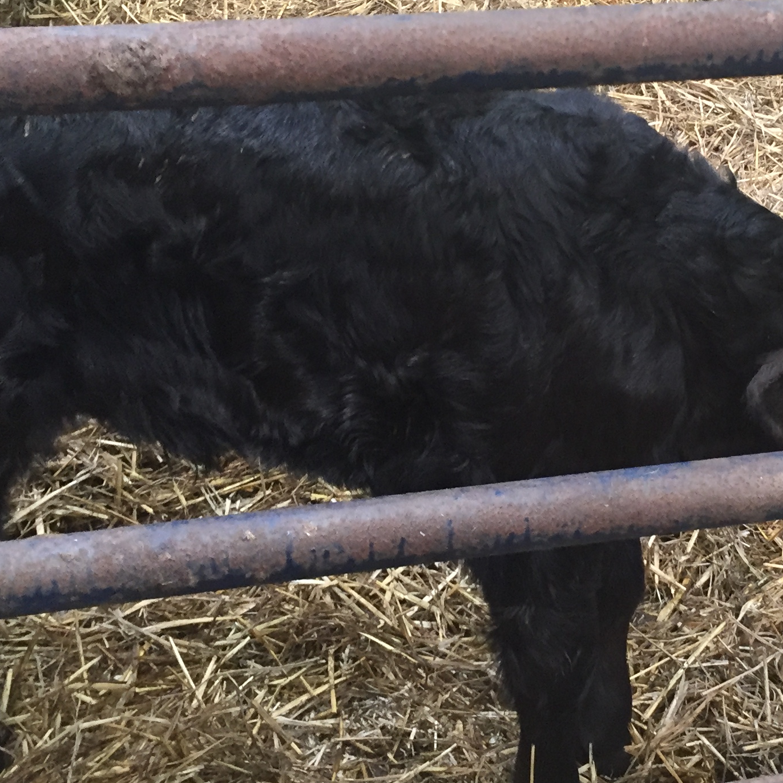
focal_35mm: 61
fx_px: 1561
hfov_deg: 27.8
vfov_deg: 28.0
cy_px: 255
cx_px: 587
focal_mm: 4.15
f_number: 2.2
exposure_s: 1/33
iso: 200
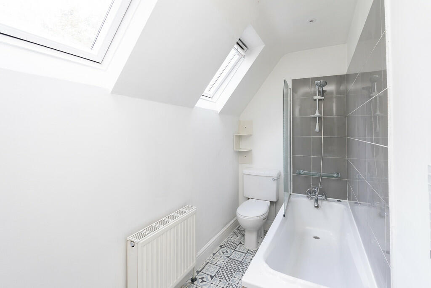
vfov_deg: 73.8
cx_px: 216
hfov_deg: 96.7
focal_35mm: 16
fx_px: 192
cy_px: 144
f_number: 7.1
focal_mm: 16
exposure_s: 1/40
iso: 1000
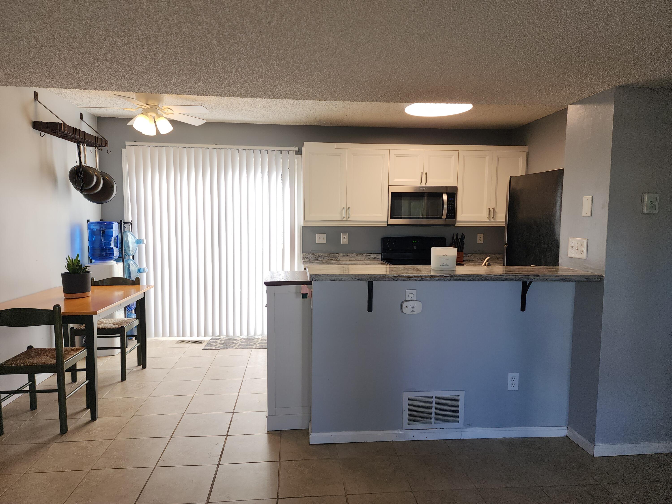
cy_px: 252
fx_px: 446
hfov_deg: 73.9
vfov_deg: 58.9
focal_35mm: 23
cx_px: 336
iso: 25
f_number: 1.8
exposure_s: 1/60
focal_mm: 6.4
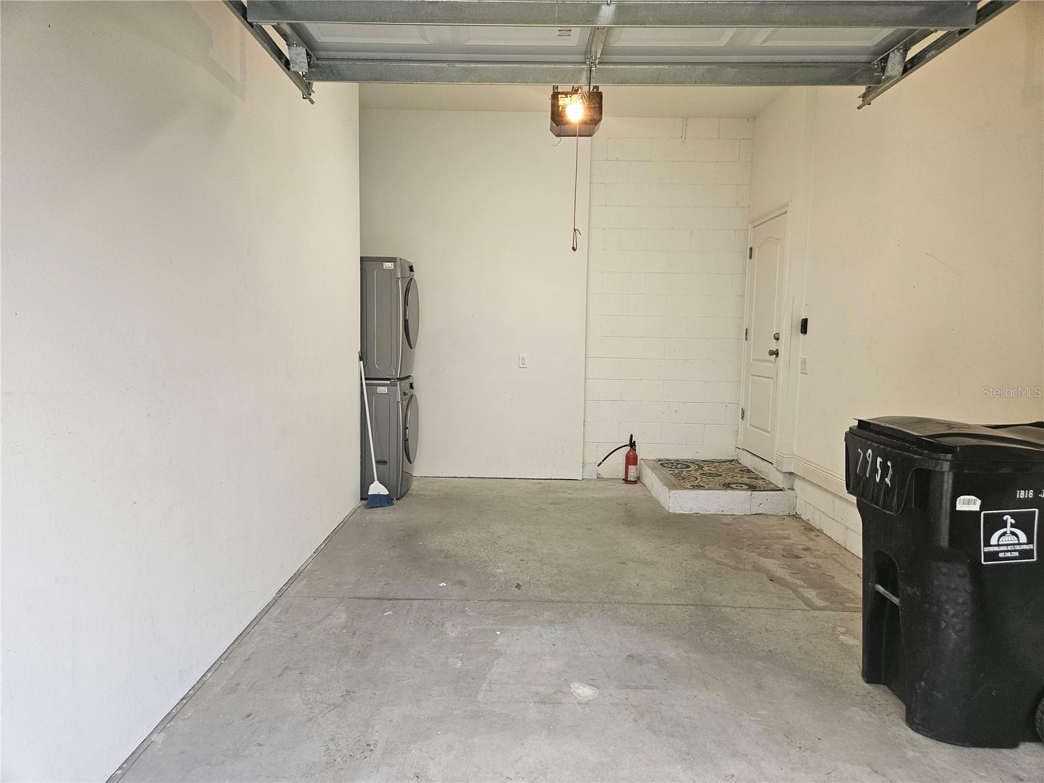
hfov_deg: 73.9
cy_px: 392
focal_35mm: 23
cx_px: 522
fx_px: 694
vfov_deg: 58.9
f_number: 1.8
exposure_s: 1/120
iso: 160
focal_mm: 5.4
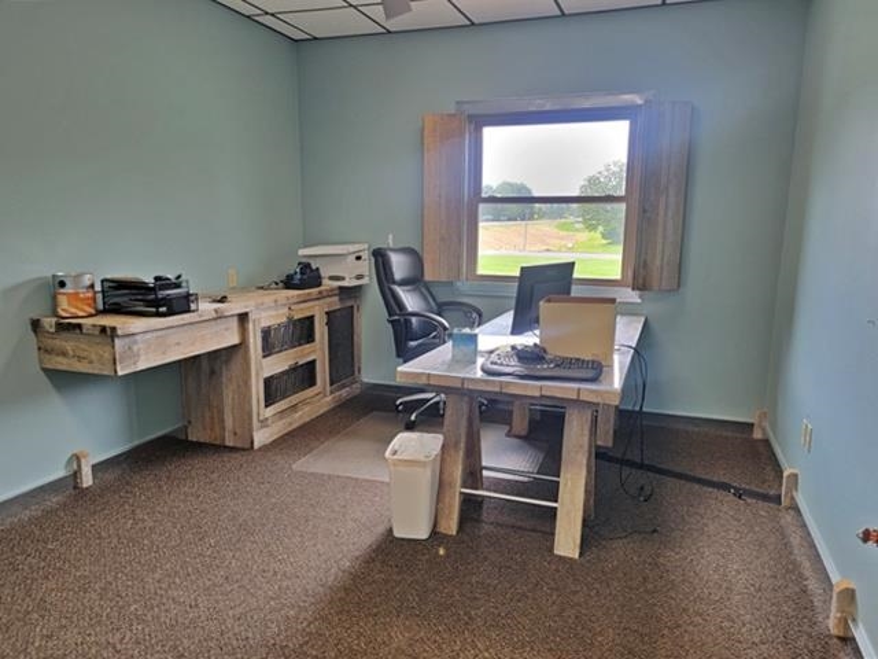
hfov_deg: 71.6
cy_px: 330
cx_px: 439
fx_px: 609
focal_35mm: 24
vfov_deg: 56.8
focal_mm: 6.7
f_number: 1.8
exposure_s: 1/60
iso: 200
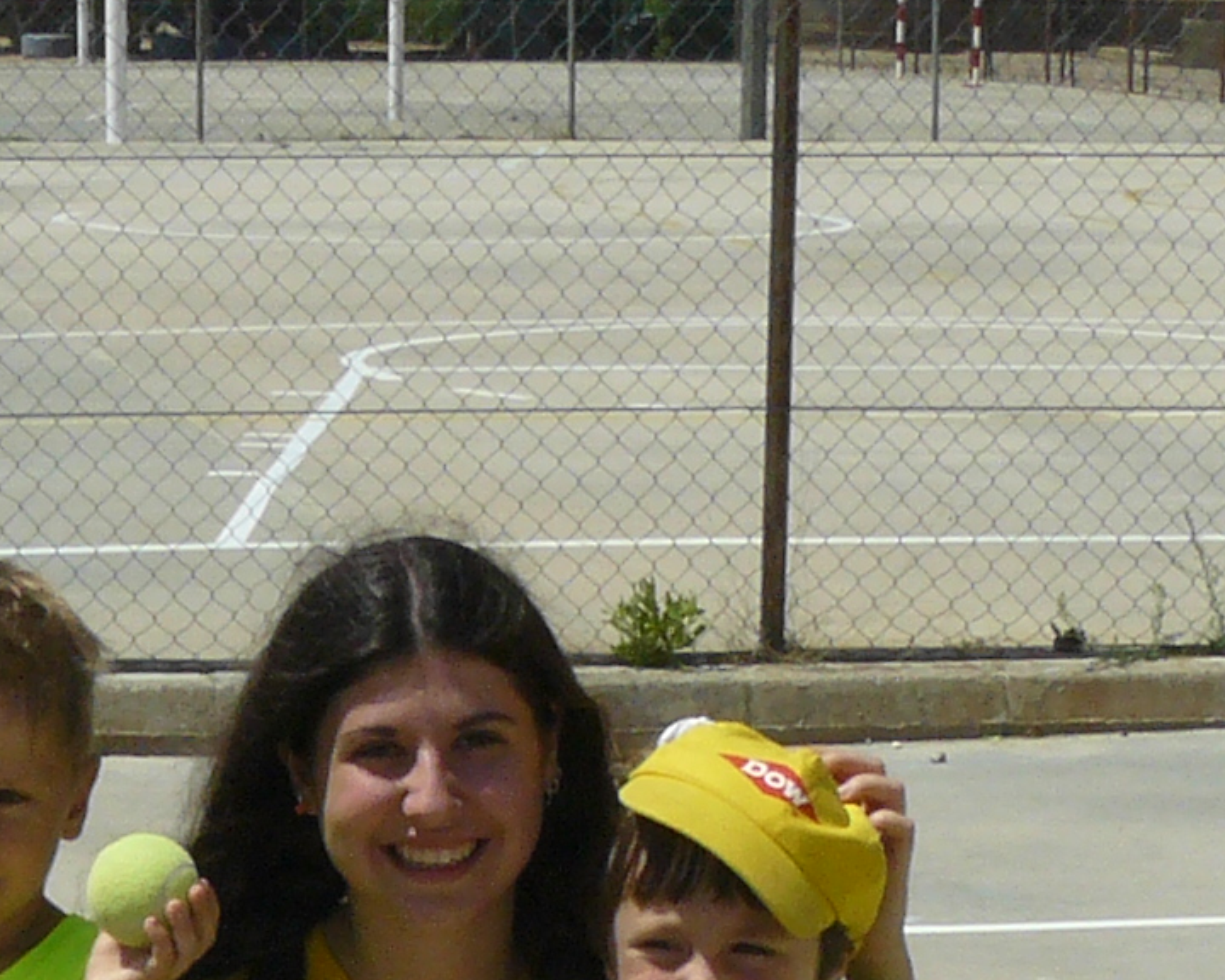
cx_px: 286
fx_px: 5438
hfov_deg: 12.8
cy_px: 1513
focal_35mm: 150
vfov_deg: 9.9
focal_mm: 6
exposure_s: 1/500
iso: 100
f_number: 7.1
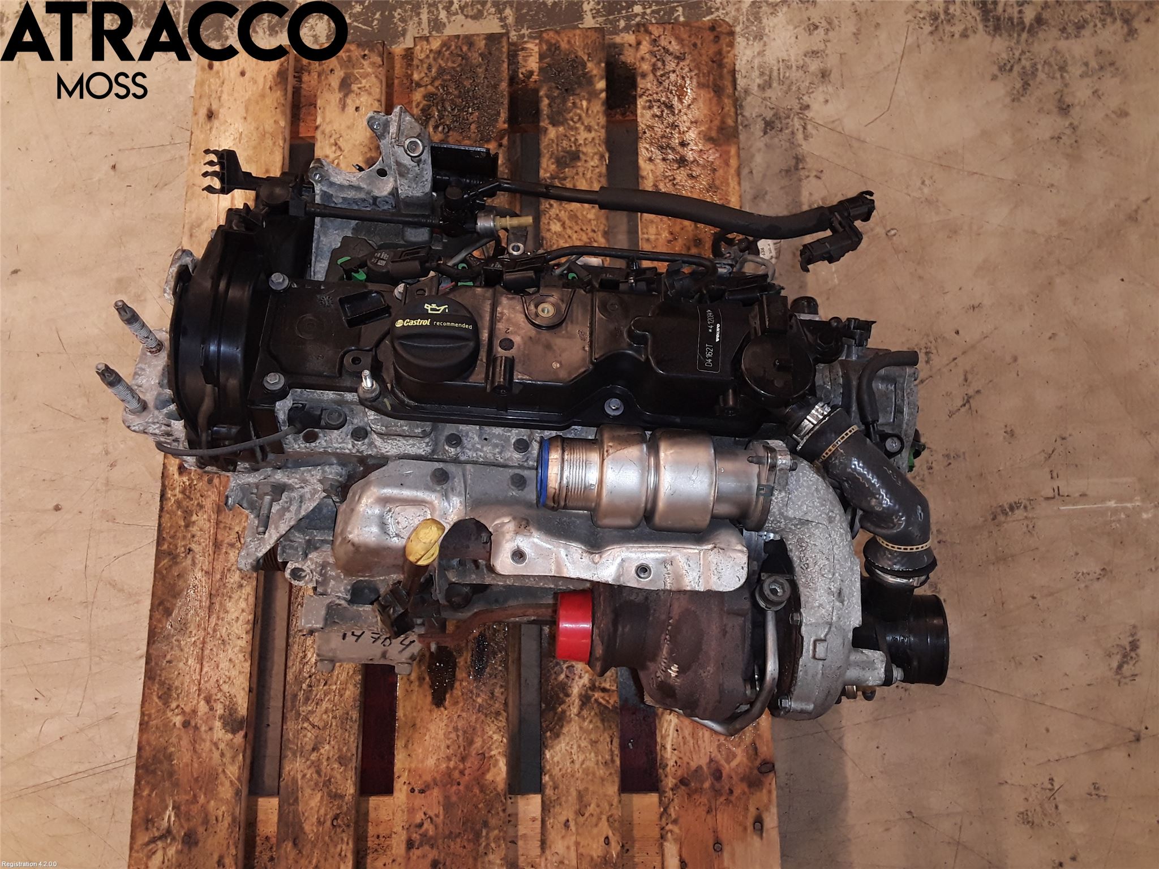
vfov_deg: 49.7
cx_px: 580
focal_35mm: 28
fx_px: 937
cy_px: 434
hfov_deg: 63.4
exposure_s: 1/50
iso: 100
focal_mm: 2.91
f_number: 1.9
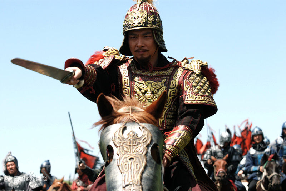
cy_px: 96
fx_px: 1133
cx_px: 143
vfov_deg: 9.6
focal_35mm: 142
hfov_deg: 14.4
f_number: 6.3
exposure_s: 1/320
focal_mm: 95
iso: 100
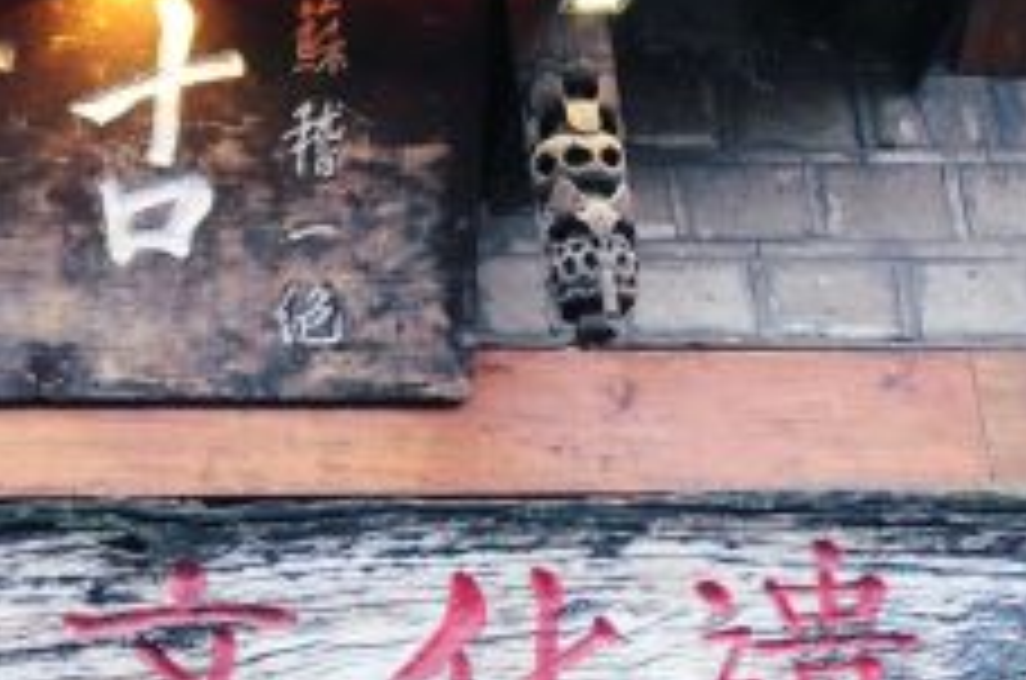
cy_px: 340
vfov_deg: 10.6
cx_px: -90
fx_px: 3669
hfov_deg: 15.5
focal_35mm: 129
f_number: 3.5
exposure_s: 1/160
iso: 1000
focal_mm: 28
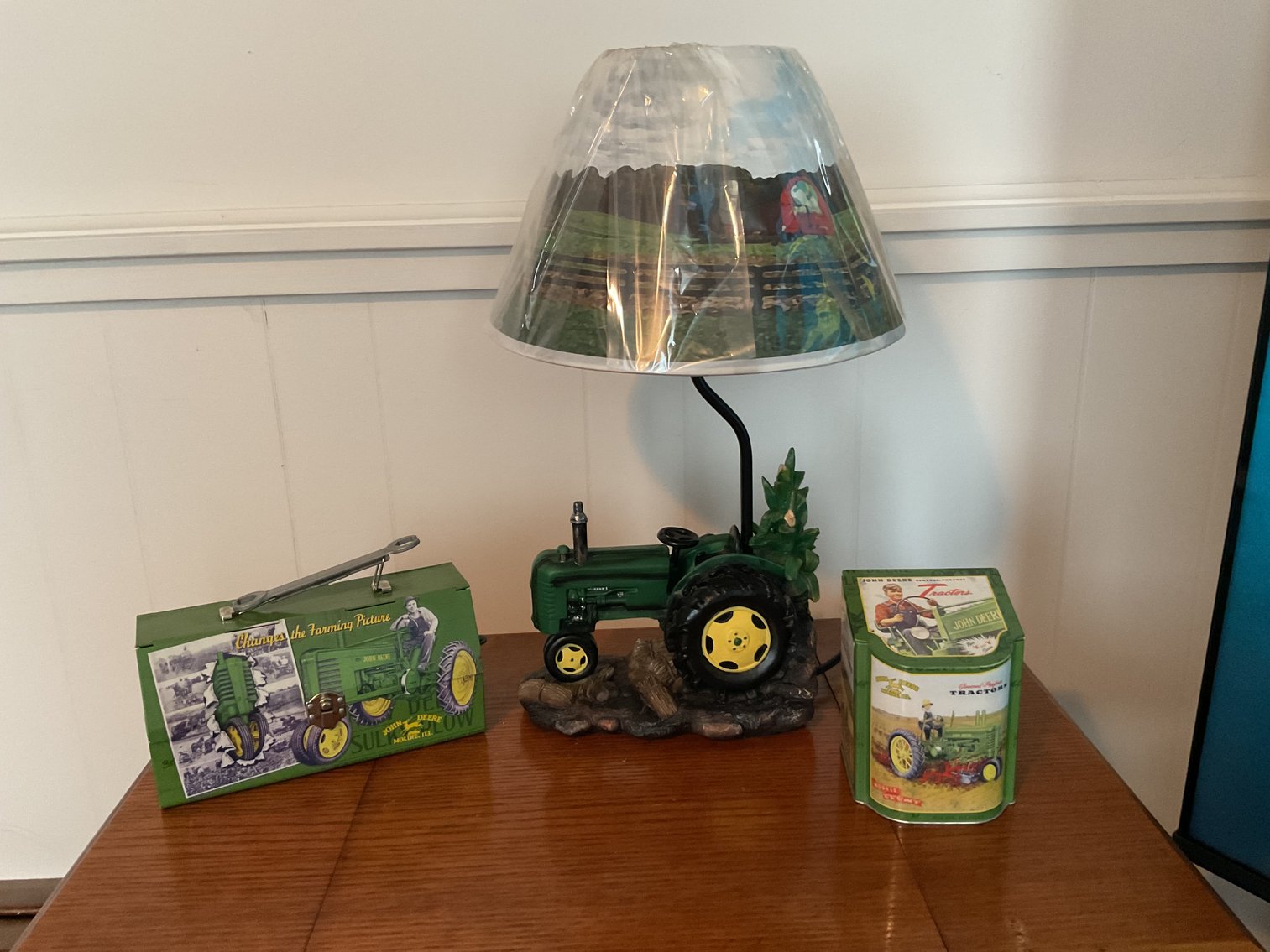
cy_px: 476
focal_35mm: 29
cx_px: 635
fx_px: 1064
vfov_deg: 48.2
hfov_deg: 61.7
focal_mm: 3
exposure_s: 1/40
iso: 250
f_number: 1.8
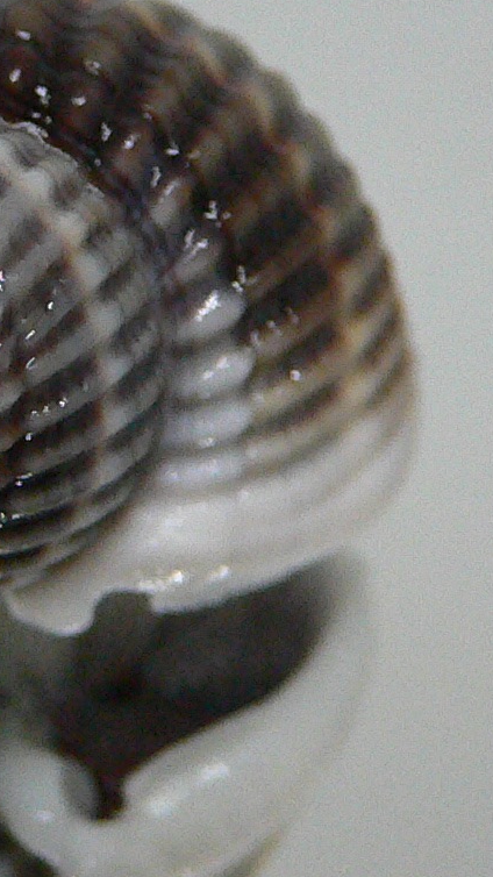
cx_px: -14
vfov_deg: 20.9
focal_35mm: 102
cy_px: 325
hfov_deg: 11.7
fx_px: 2371
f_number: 2.8
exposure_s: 1/50
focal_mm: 4.6
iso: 200
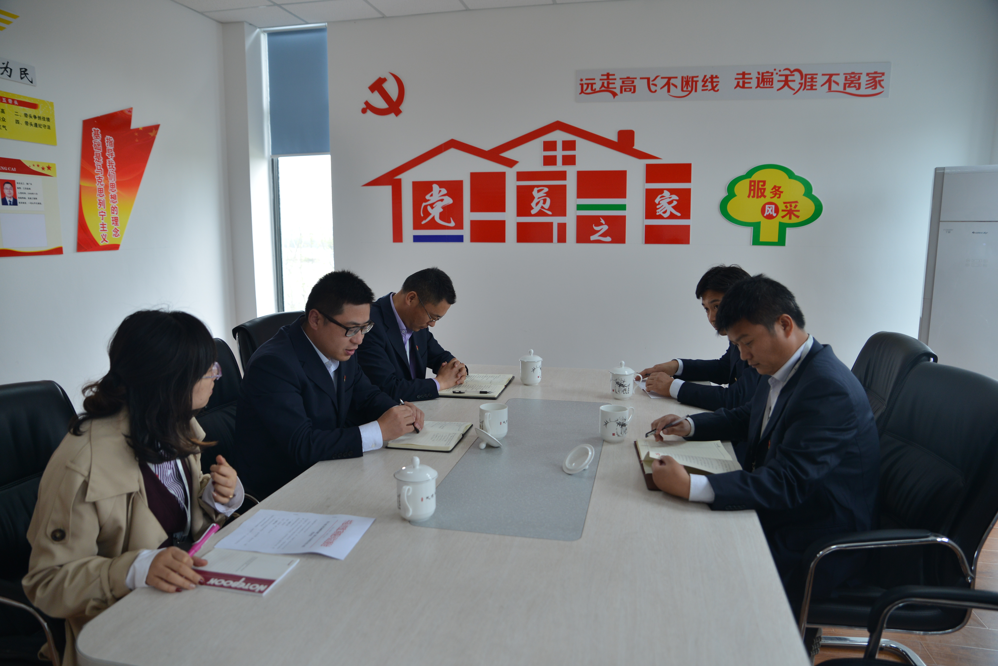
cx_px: 499
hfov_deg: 73.7
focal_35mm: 24
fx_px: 665
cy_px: 333
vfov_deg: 53.1
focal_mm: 24
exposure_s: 1/200
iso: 400
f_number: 2.8
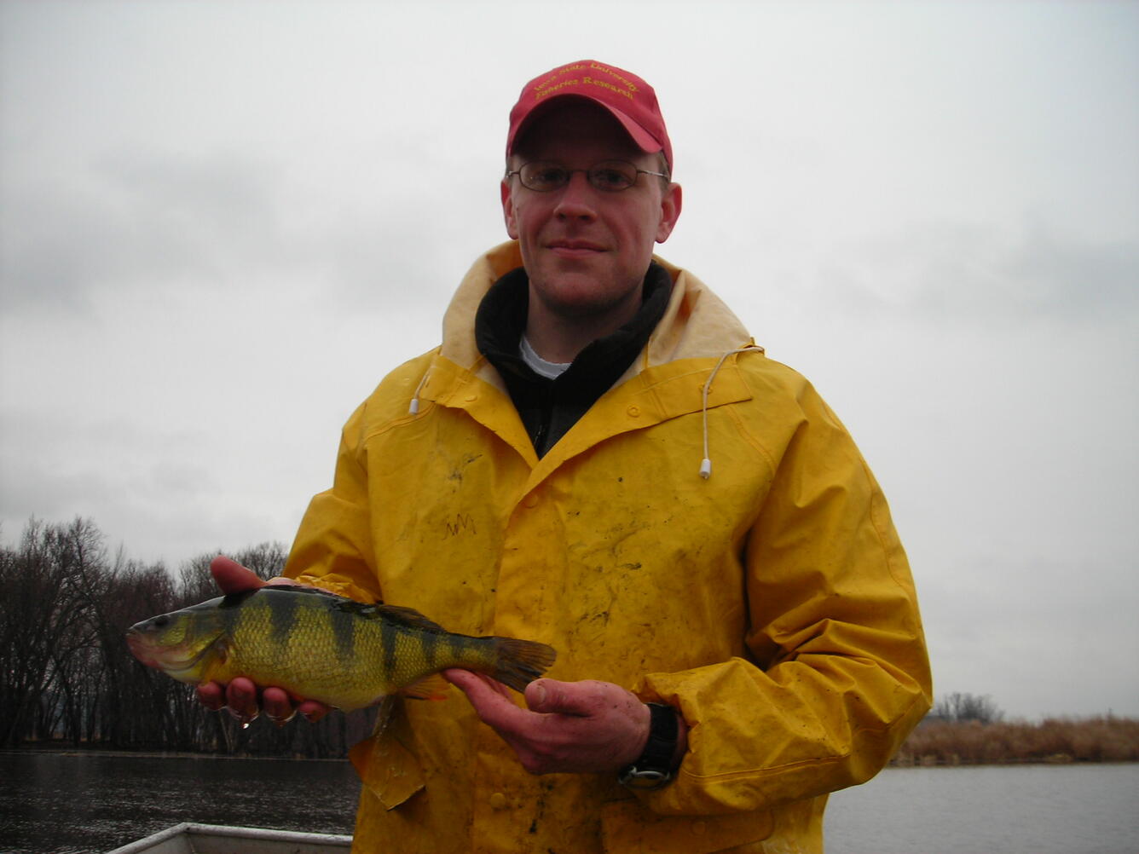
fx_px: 1250
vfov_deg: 37.7
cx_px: 570
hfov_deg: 49.0
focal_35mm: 38
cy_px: 427
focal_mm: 6.3
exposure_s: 1/114
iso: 50
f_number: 3.2
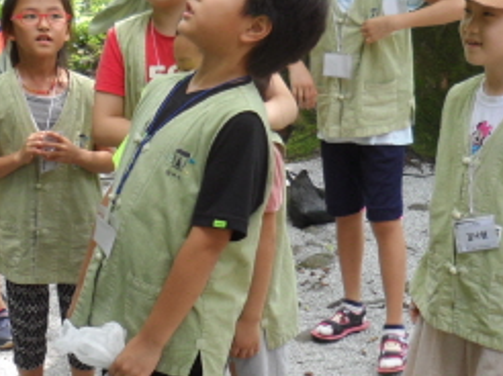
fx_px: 1074
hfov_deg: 26.3
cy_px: 175
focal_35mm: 74
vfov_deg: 19.9
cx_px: 182
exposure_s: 1/60
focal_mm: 4.9
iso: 80
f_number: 3.3
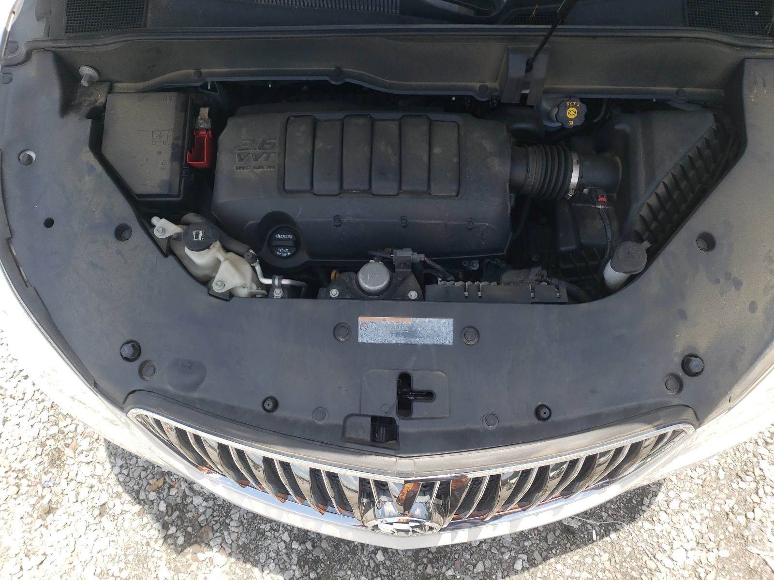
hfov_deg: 67.3
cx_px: 387
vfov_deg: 53.1
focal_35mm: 26
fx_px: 581
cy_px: 290
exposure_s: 1/909
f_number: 1.5
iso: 50
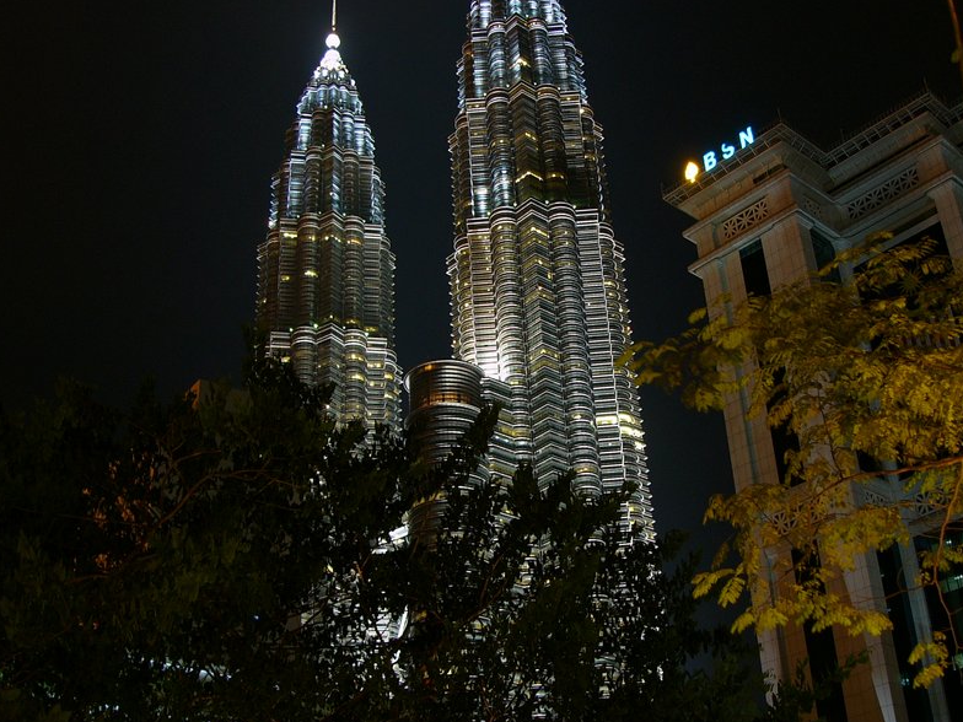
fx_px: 1308
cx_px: 575
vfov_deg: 30.9
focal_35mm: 47
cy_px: 327
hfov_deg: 40.3
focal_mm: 6
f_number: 2.8
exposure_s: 1
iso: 50
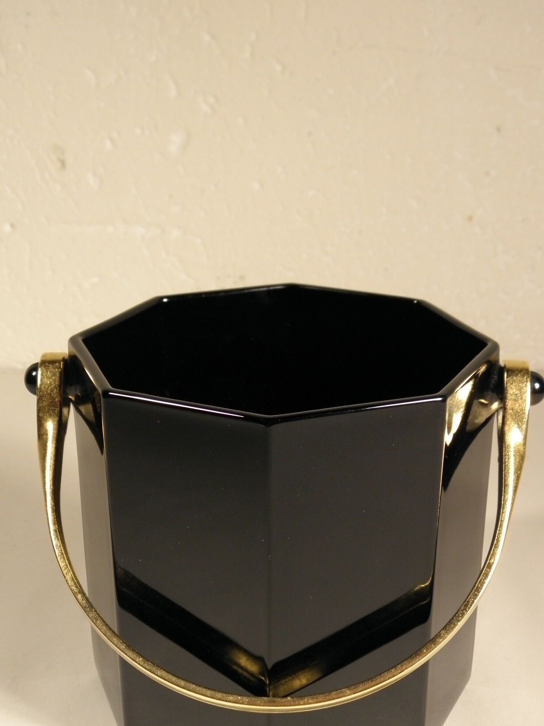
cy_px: 444
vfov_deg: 36.0
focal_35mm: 53
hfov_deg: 27.5
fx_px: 1111
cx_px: 271
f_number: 3.8
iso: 125
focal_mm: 7.5
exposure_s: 1/40
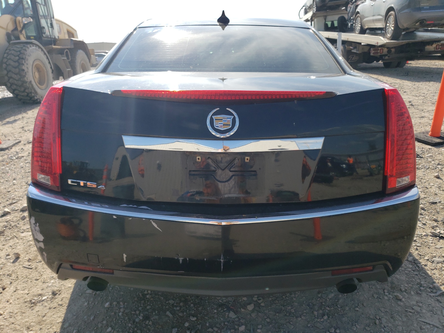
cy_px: 166
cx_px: 222
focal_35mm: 26
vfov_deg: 53.1
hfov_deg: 67.3
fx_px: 333
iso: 50
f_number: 1.5
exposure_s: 1/2500
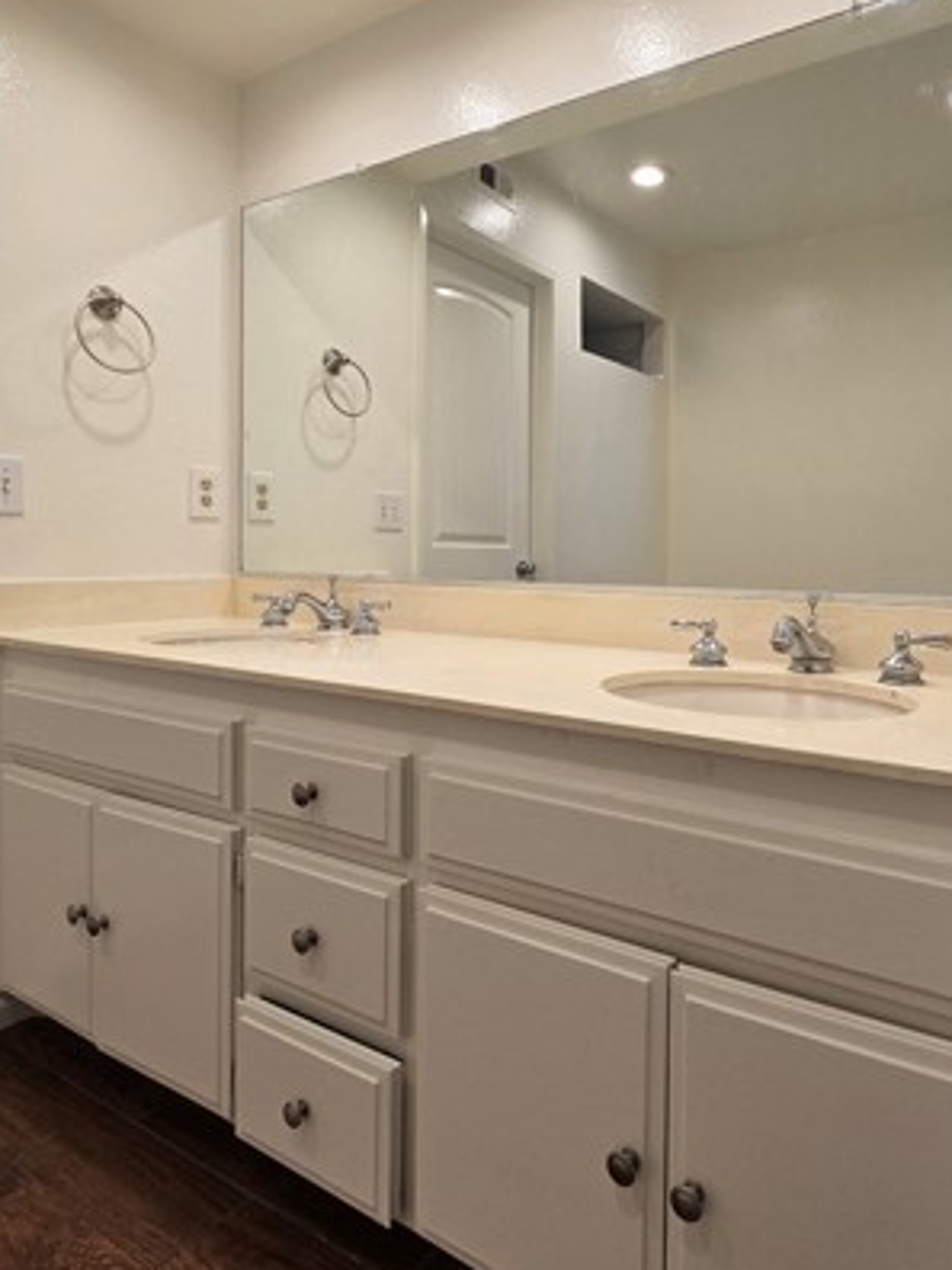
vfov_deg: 78.8
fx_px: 770
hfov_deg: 62.7
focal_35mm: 21
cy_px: 571
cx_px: 587
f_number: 2.2
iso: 50
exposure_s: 1/60
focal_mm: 2.2
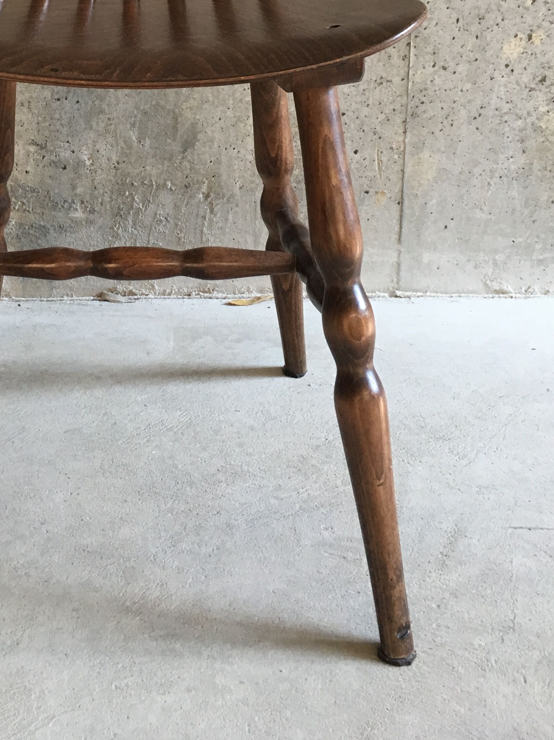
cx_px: 141
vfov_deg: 35.1
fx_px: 1110
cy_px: 100
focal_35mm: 52
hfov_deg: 27.7
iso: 125
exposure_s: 1/33
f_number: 2.2
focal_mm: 4.15
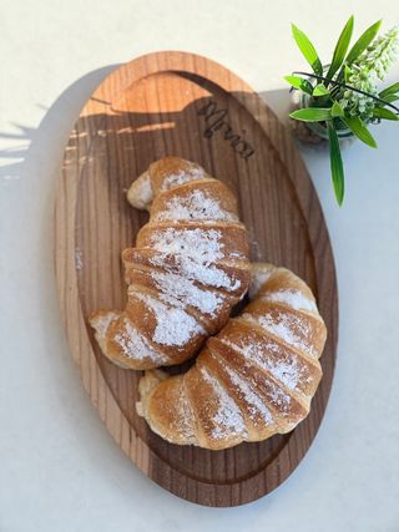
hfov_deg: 19.1
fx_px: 1184
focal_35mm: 77
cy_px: 266
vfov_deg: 25.3
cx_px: 200
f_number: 2.8
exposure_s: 1/344
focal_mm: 9
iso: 32
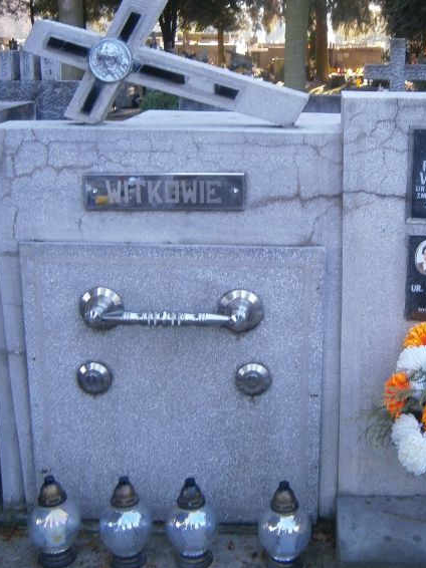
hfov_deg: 29.4
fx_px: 805
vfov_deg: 38.8
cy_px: 230
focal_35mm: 49
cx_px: 284
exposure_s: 1/50
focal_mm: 4.7
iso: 80
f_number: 2.8
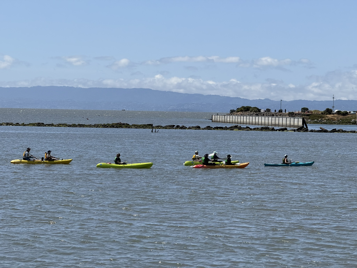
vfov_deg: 12.3
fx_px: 1238
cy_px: 134
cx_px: 178
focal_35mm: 120
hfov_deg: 16.4
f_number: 2.8
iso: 50
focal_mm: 15.66
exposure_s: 1/2710
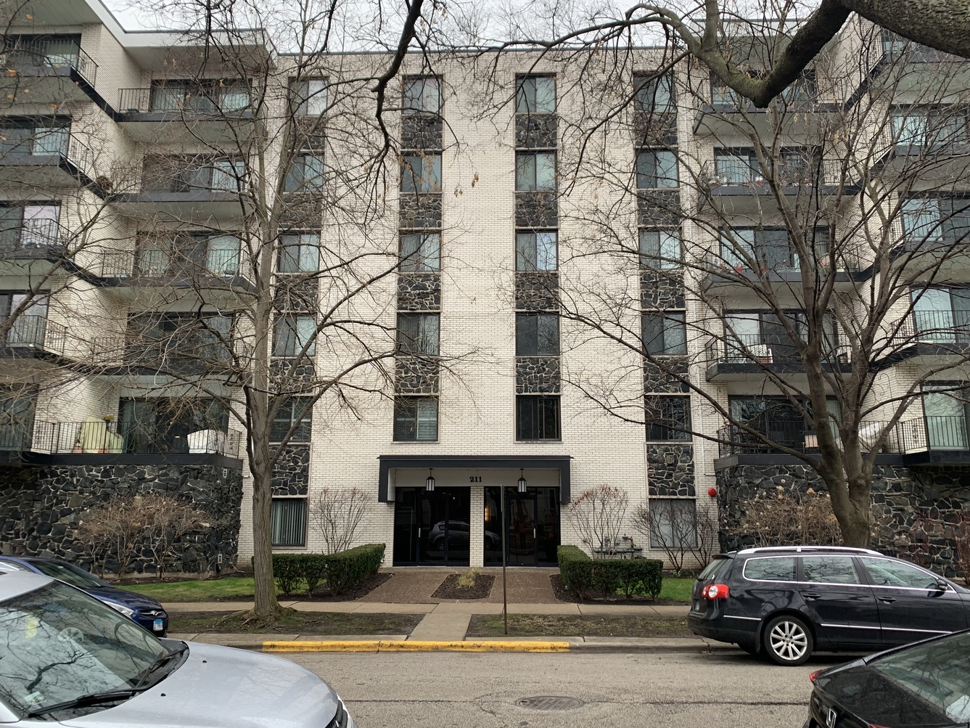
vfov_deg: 49.8
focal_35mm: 28
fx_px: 785
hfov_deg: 63.4
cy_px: 358
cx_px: 496
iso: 40
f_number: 1.8
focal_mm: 4.25
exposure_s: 1/121
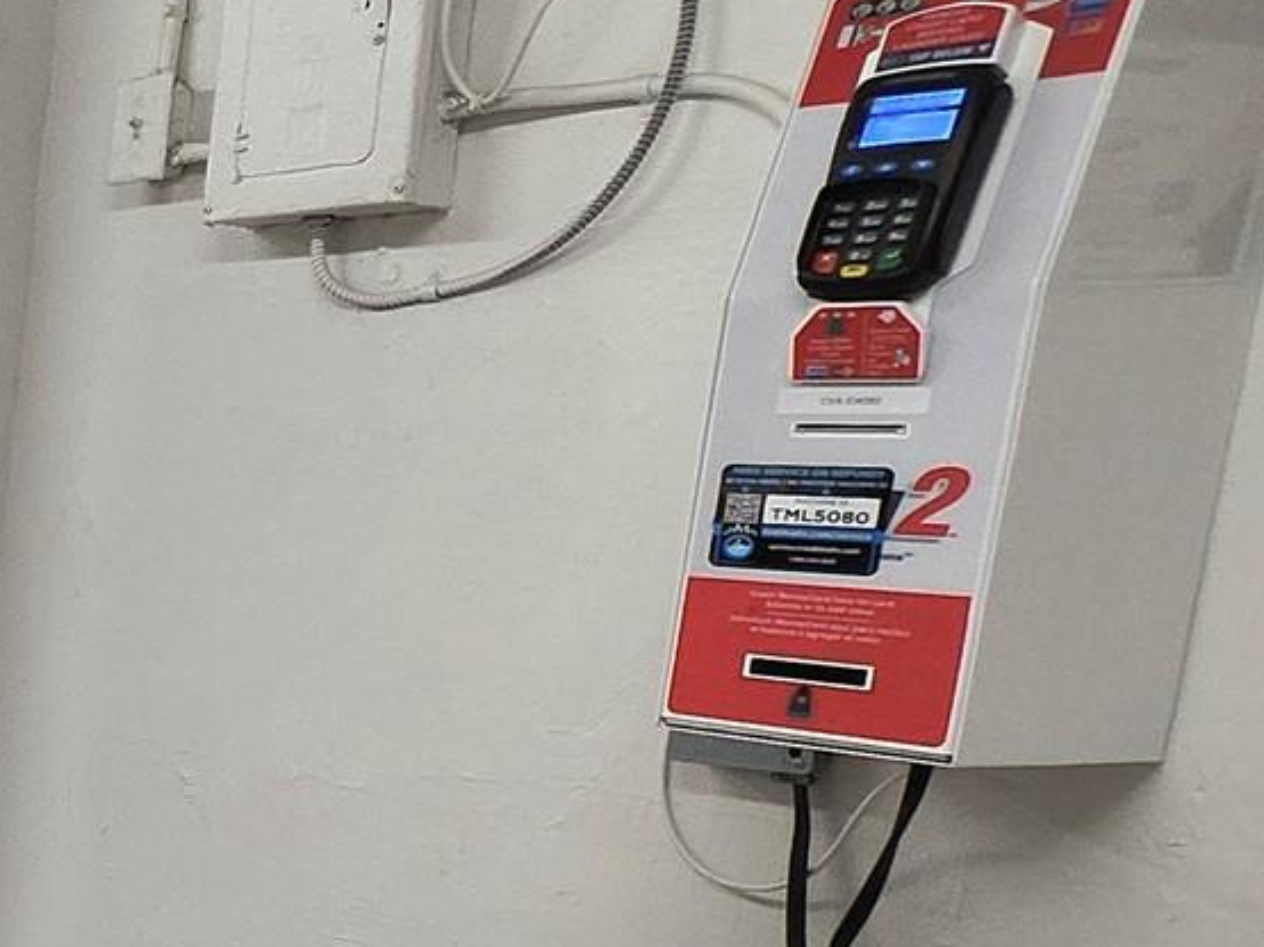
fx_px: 1752
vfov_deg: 30.0
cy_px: 660
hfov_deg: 23.9
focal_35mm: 48
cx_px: -890
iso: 125
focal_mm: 1.74
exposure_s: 1/60.2
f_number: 2.2
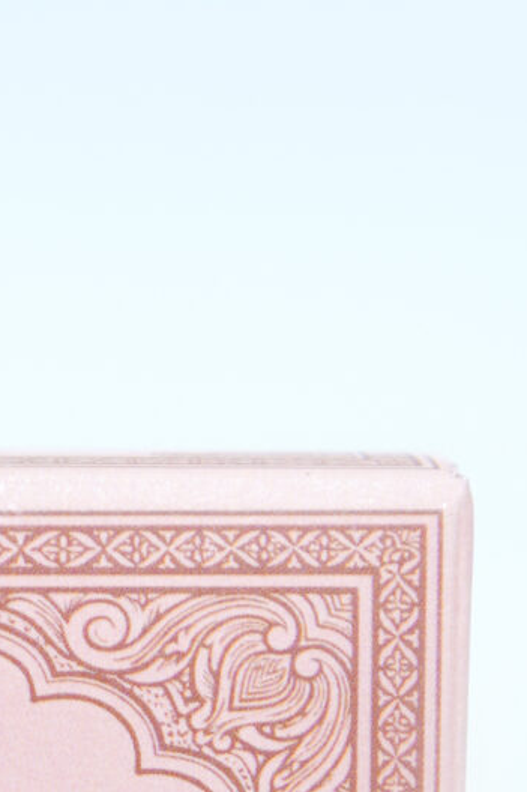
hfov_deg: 8.0
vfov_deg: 11.0
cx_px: -91
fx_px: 3735
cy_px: 1573
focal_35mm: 170
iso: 64
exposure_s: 1/100
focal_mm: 35
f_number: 3.2
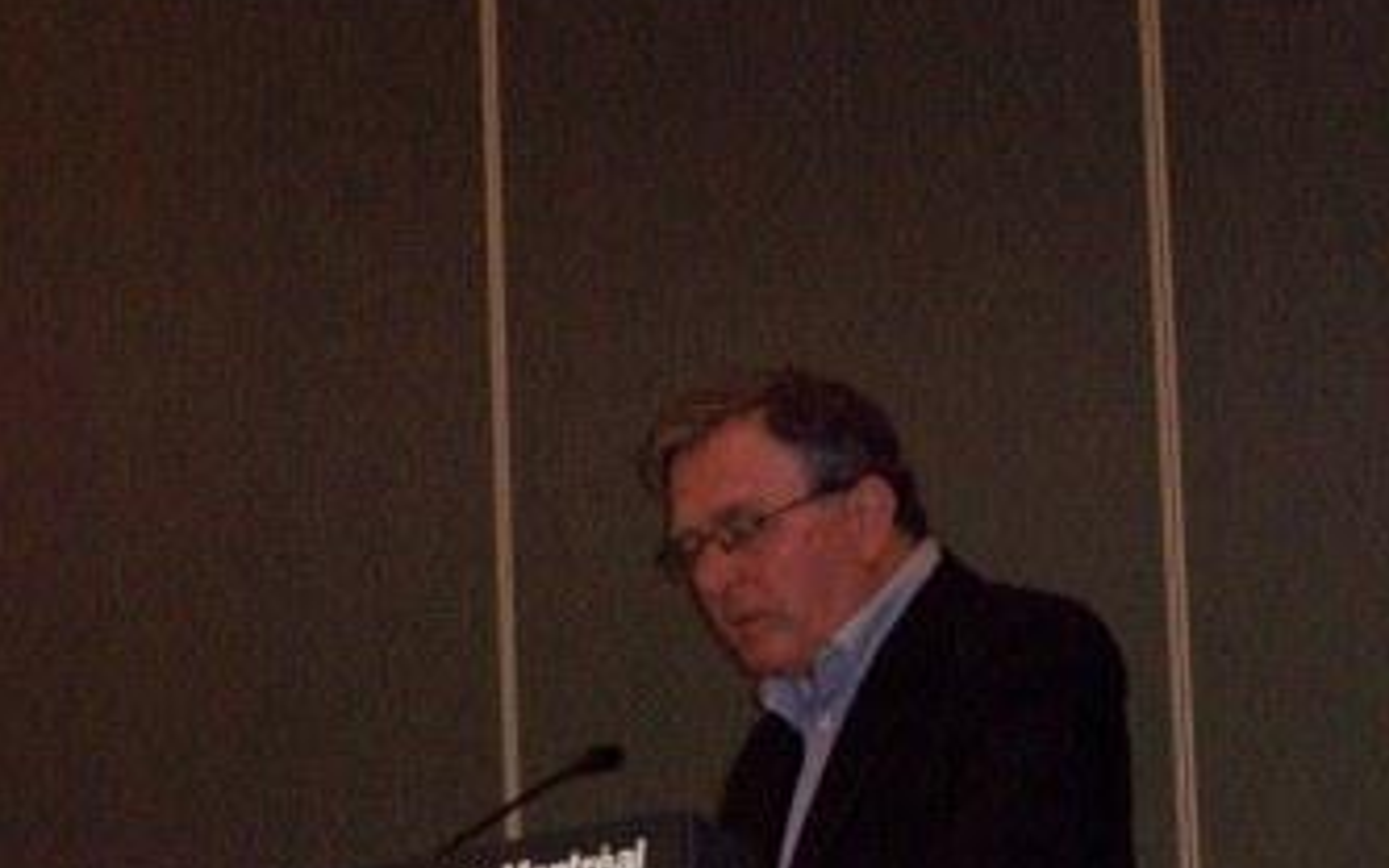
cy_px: 889
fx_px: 5829
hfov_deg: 13.6
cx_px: 692
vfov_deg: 8.5
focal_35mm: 154
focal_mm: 18
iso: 200
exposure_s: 1/128
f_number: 4.8
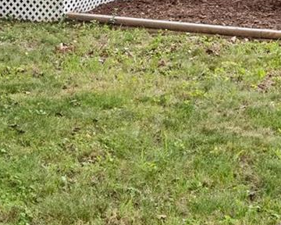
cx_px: 133
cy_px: -178
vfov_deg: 11.5
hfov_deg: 15.4
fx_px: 1040
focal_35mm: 125
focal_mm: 15
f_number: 9
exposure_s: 1/100
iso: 400
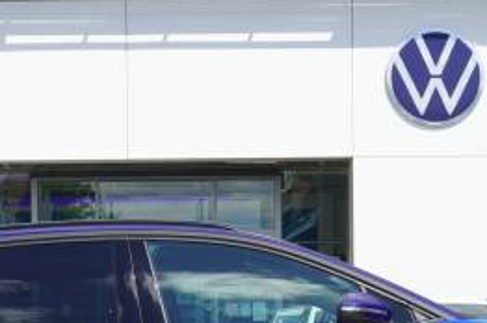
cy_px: 332
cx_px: 208
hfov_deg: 18.6
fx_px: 1486
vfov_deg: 12.3
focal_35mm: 110
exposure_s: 1/100
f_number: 8
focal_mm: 30
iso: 100
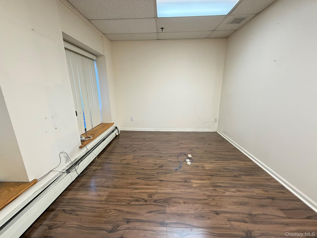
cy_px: 119
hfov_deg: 102.1
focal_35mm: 14
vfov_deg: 85.7
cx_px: 158
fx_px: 128
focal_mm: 2.22
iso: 400
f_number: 2.2
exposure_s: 1/60
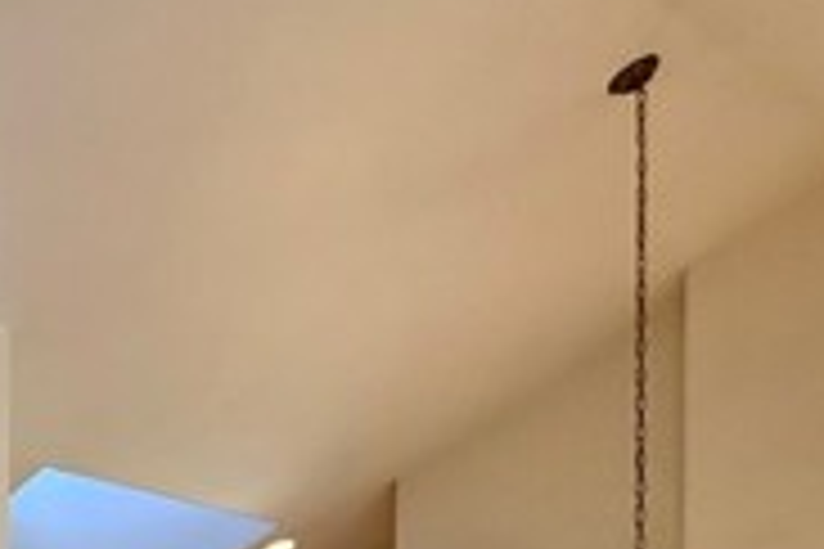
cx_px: -374
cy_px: 909
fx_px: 1167
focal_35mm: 51
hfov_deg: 28.0
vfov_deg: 20.8
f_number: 2.2
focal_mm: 2.22
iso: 160
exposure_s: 1/120
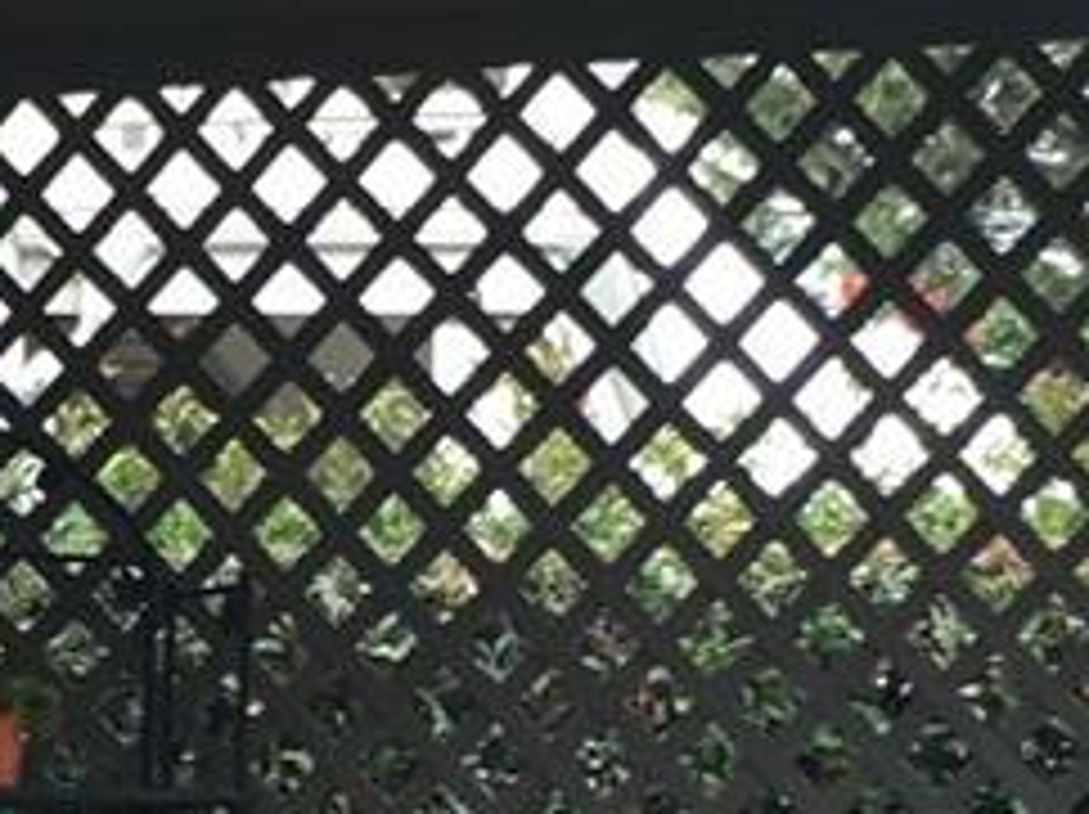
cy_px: 1219
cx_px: -140
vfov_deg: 8.1
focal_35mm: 180
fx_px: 5657
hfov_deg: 10.8
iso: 32
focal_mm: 4.15
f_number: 2.2
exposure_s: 1/60
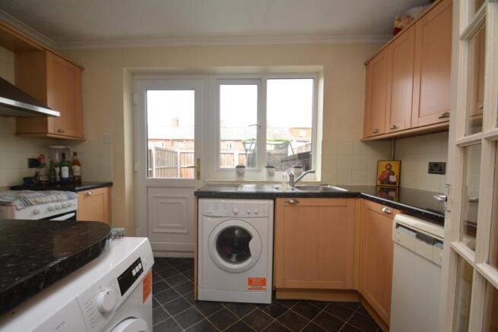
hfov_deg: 100.4
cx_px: 249
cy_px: 166
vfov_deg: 77.4
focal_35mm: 15
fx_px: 208
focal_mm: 10
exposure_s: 1/100
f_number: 5
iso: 200
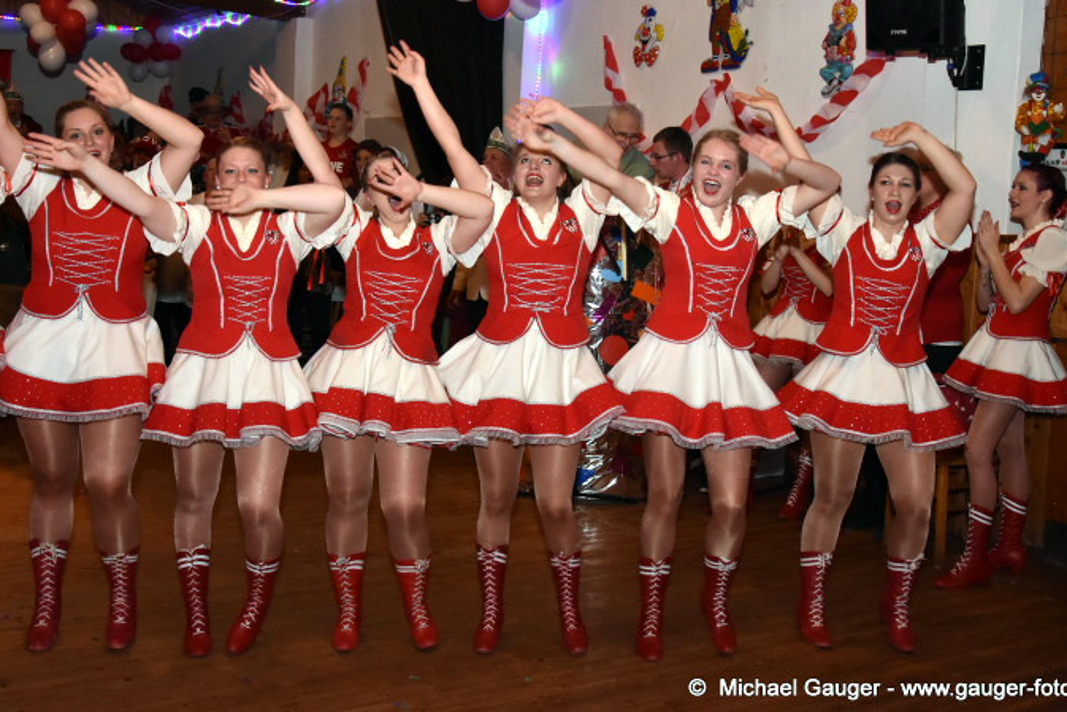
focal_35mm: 45
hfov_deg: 43.9
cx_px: 556
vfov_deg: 30.1
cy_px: 304
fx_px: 1322
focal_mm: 25
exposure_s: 1/320
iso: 2500
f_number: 4
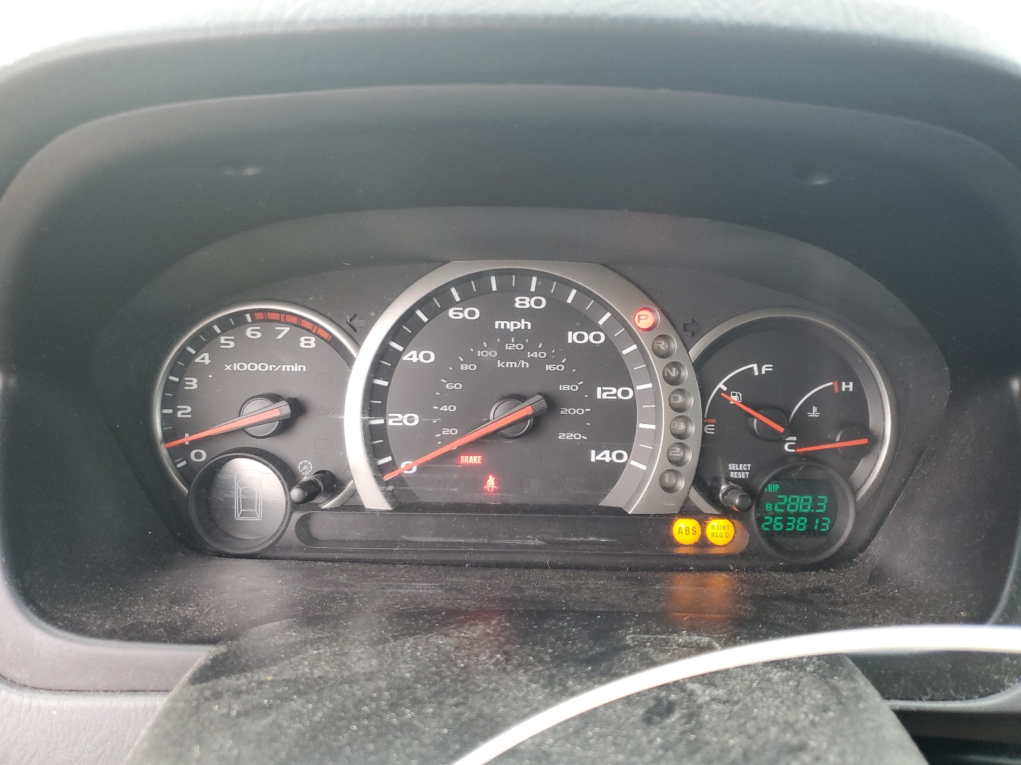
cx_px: 510
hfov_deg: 67.3
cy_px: 382
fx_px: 767
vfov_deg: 53.1
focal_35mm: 26
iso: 117
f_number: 1.5
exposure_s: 1/60.2
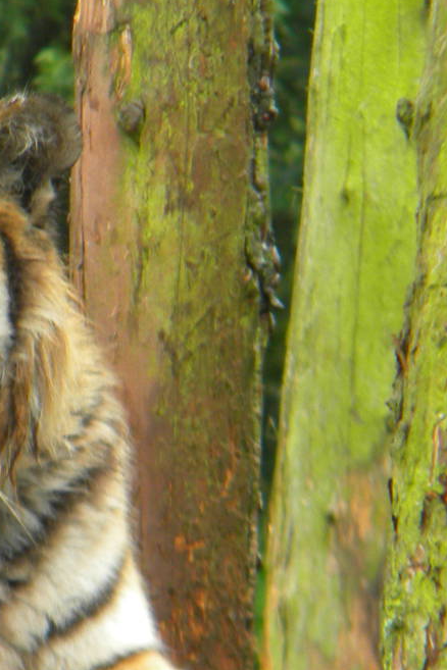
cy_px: 395
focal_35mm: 704
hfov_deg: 2.0
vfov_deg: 2.9
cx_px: -106
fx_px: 13111
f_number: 5.4
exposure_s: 1/59.8
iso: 120
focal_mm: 50.4
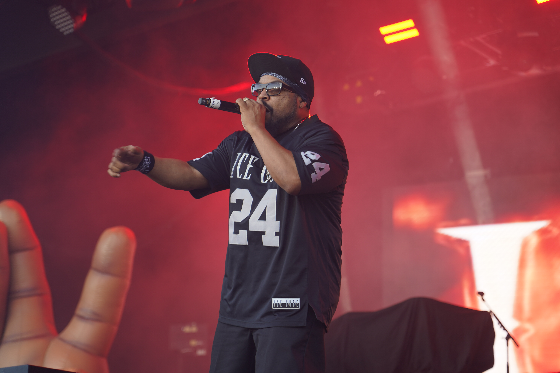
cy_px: 186
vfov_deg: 13.0
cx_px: 280
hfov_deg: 19.5
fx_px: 1633
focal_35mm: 105
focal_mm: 105
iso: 200
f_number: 4
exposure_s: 1/160
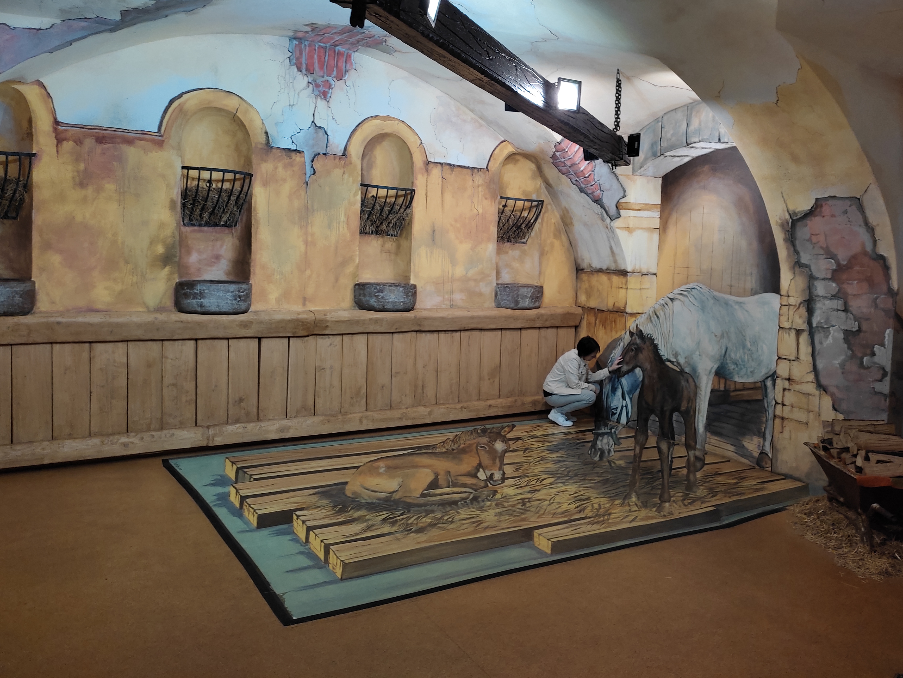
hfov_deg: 59.9
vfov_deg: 46.6
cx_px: 476
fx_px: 783
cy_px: 288
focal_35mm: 30
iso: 196
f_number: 1.79
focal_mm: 4.74
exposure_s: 1/30
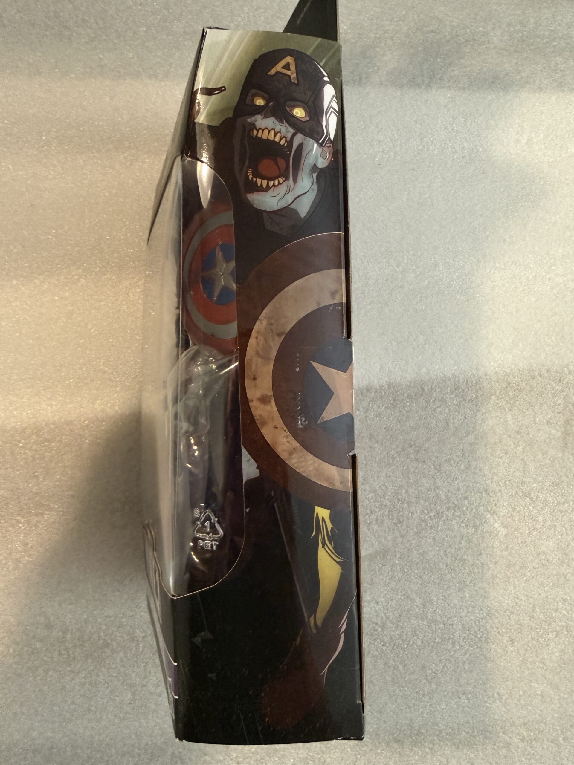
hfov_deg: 56.8
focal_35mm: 24
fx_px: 531
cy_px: 382
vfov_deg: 71.6
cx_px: 287
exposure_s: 1/60
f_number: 2.2
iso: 500
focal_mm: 2.22
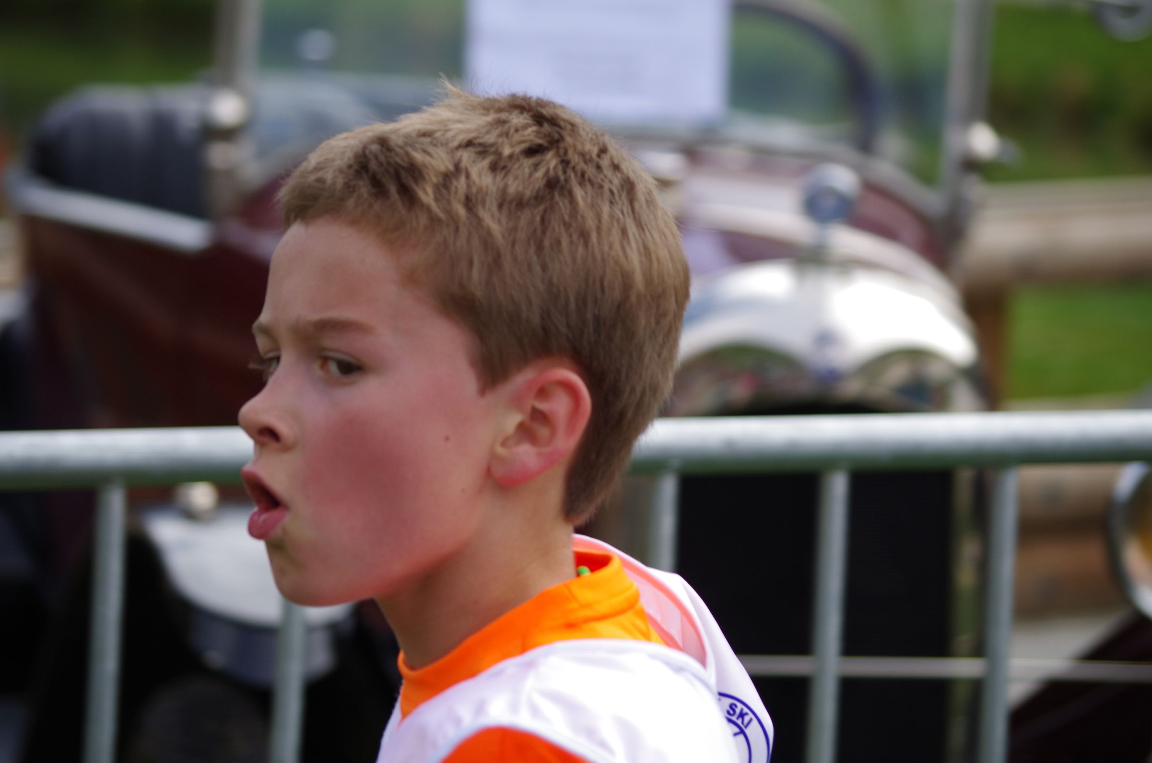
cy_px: 380
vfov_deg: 7.3
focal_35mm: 188
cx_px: 577
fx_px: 6004
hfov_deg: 11.0
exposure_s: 1/640
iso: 200
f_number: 4.5
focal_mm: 125
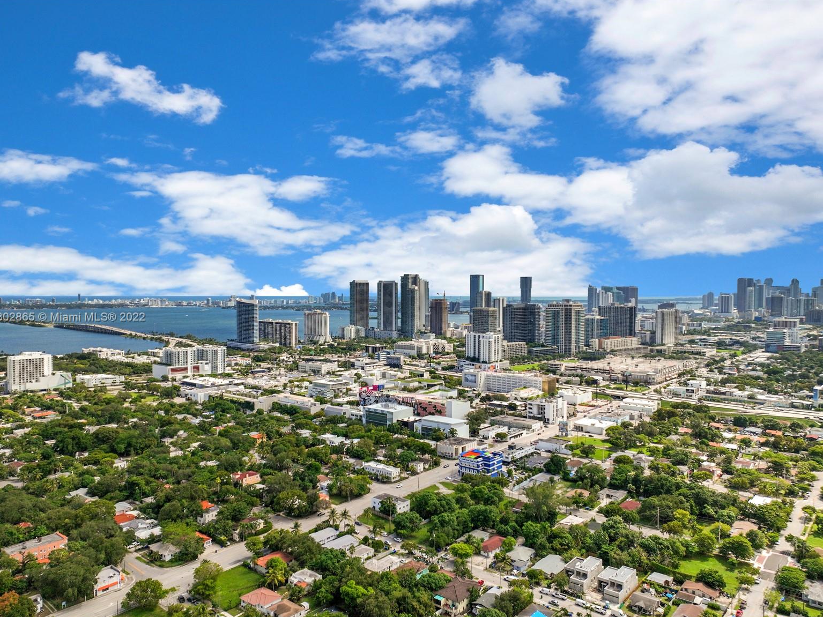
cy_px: 318
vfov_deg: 54.9
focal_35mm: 25
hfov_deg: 69.4
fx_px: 594
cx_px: 403
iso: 140
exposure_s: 1/3200
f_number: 2.8
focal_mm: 12.29
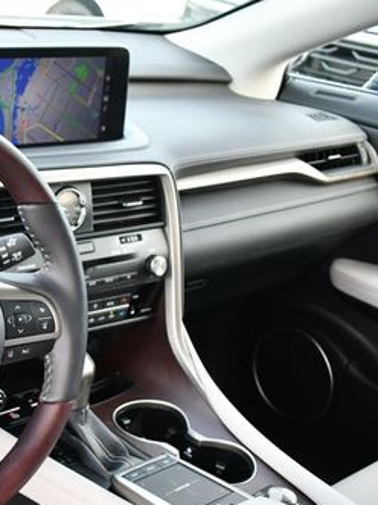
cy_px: 325
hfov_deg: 20.2
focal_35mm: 67
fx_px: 976
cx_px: -101
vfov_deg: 28.8
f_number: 3.5
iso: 800
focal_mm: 18
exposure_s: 1/250
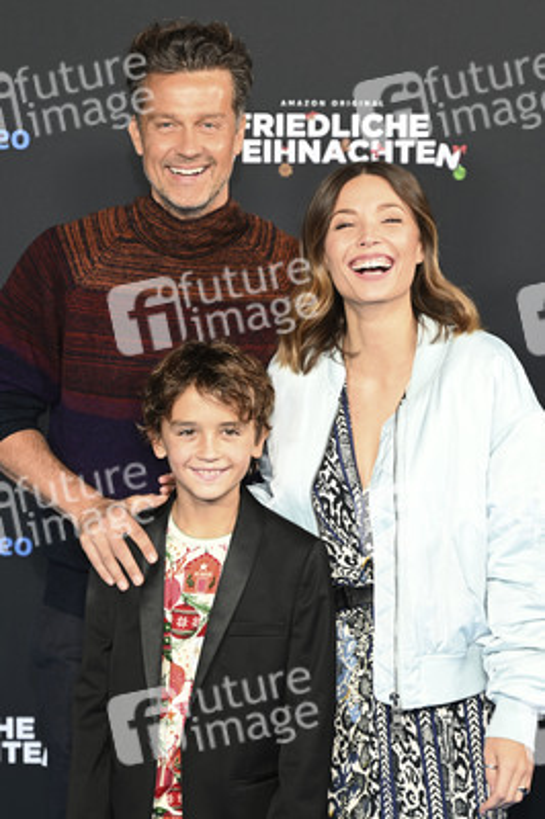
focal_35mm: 61
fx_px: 1388
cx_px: 272
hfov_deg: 22.2
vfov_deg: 32.9
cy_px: 410
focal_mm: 61
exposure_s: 1/125
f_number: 2.8
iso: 500
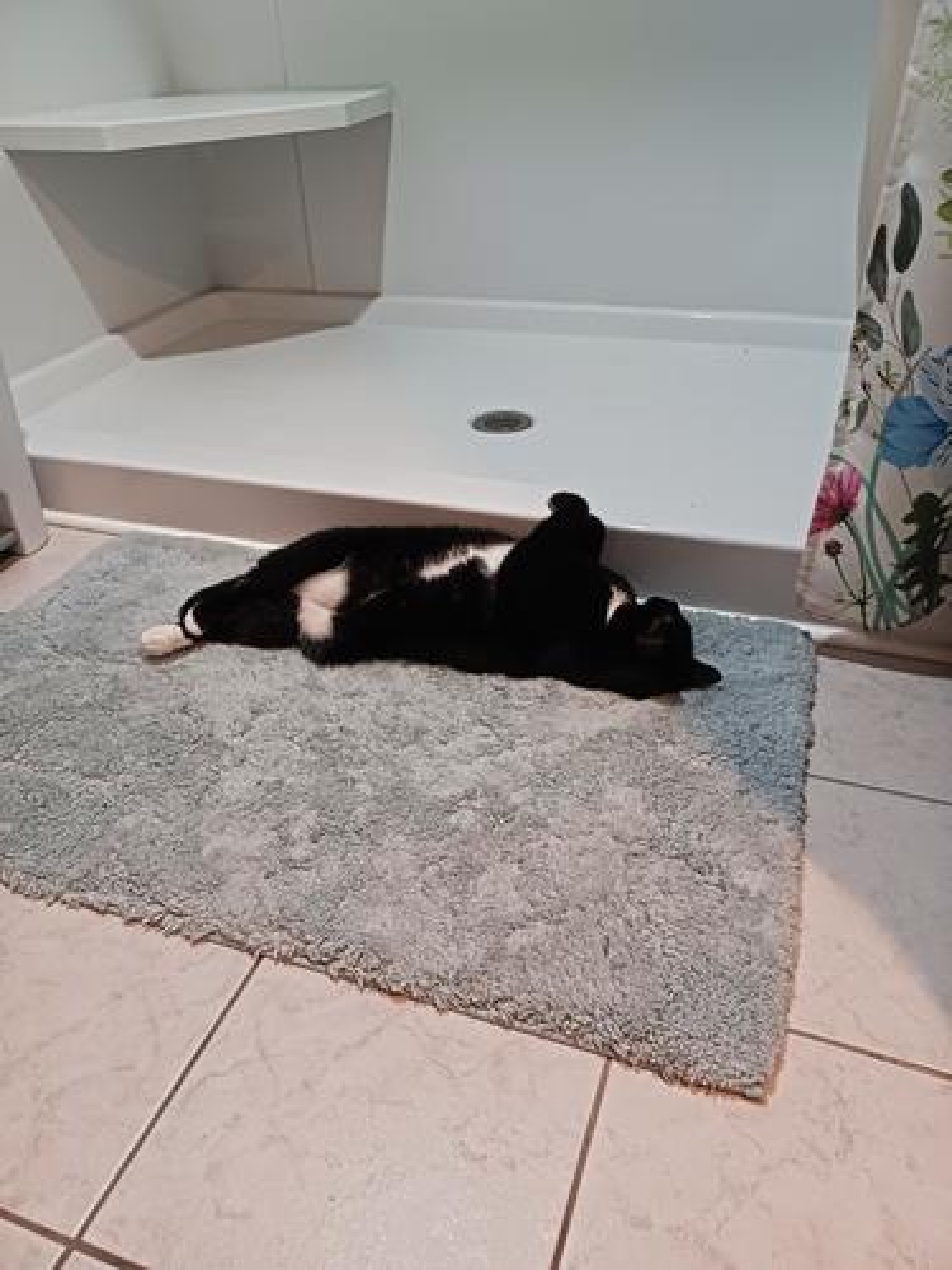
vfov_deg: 69.4
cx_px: 476
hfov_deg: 54.9
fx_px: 917
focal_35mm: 25
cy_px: 635
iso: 500
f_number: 1.8
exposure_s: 1/24
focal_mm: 4.6
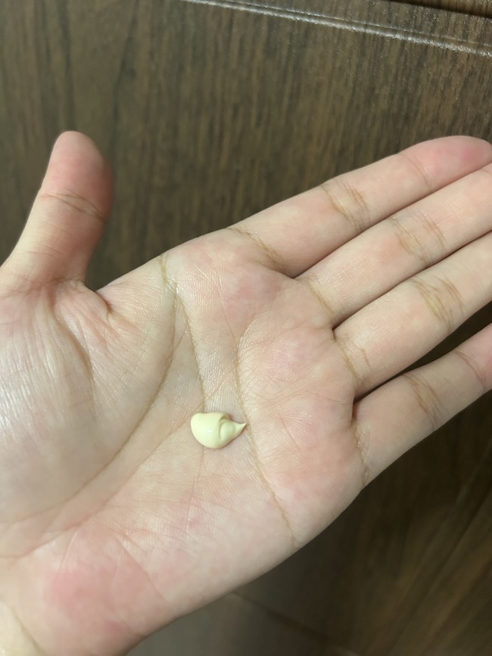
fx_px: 493
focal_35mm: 26
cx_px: 246
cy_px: 328
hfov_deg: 53.1
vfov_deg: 67.3
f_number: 1.5
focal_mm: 5.7
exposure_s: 1/60
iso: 500
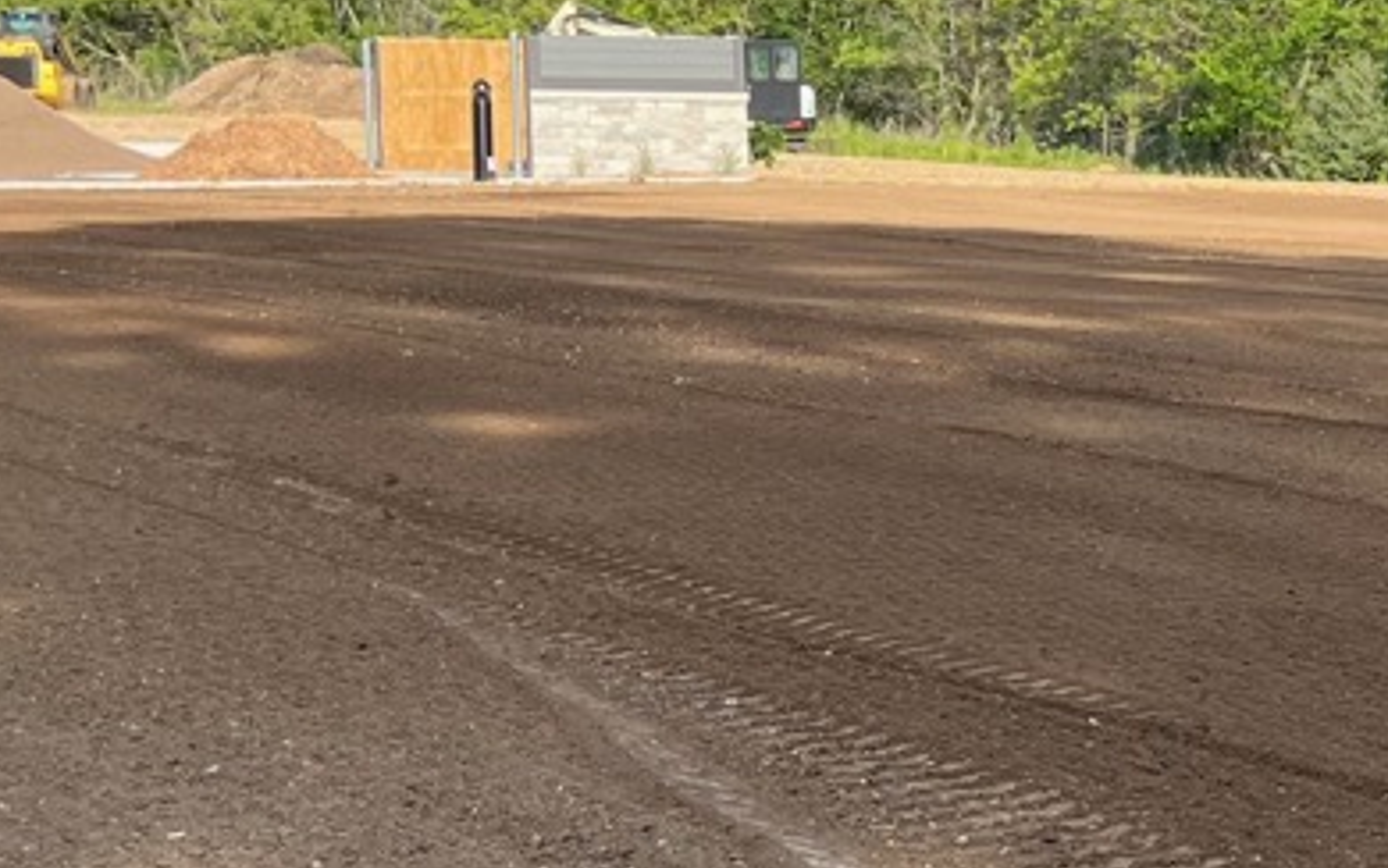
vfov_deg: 13.2
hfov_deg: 19.1
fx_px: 3746
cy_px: 537
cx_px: 1893
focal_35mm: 99
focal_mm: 5.1
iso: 50
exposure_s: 1/1536
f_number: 1.6
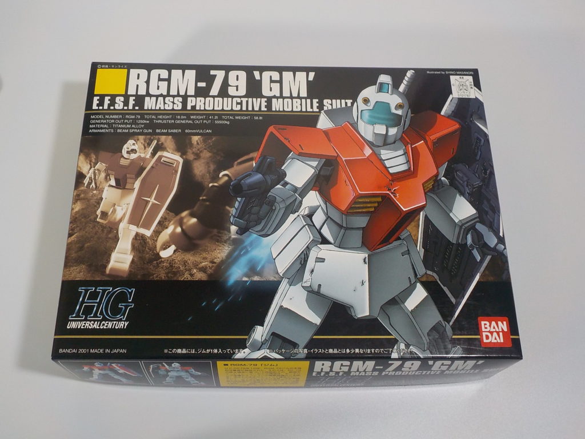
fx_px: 642
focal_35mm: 38
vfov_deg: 37.7
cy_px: 220
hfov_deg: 49.0
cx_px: 292
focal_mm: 5.2
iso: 220
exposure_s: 1/30
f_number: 3.7
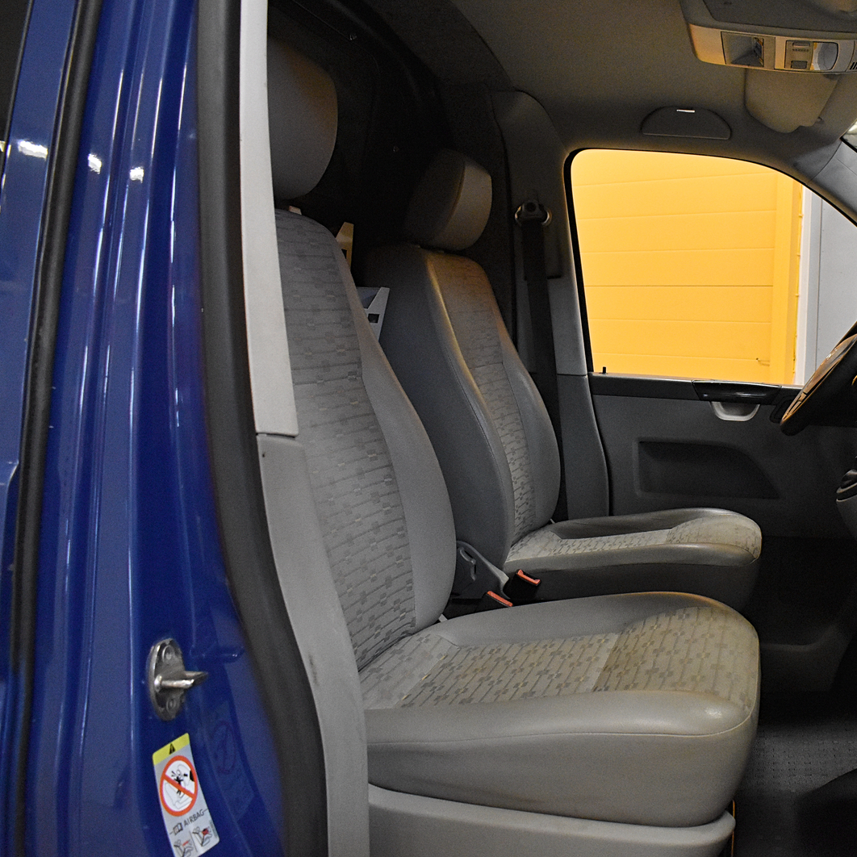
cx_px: 635
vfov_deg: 47.2
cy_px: 431
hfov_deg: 45.7
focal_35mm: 35
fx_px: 980
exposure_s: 1/100
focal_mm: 18
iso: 3200
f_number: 5
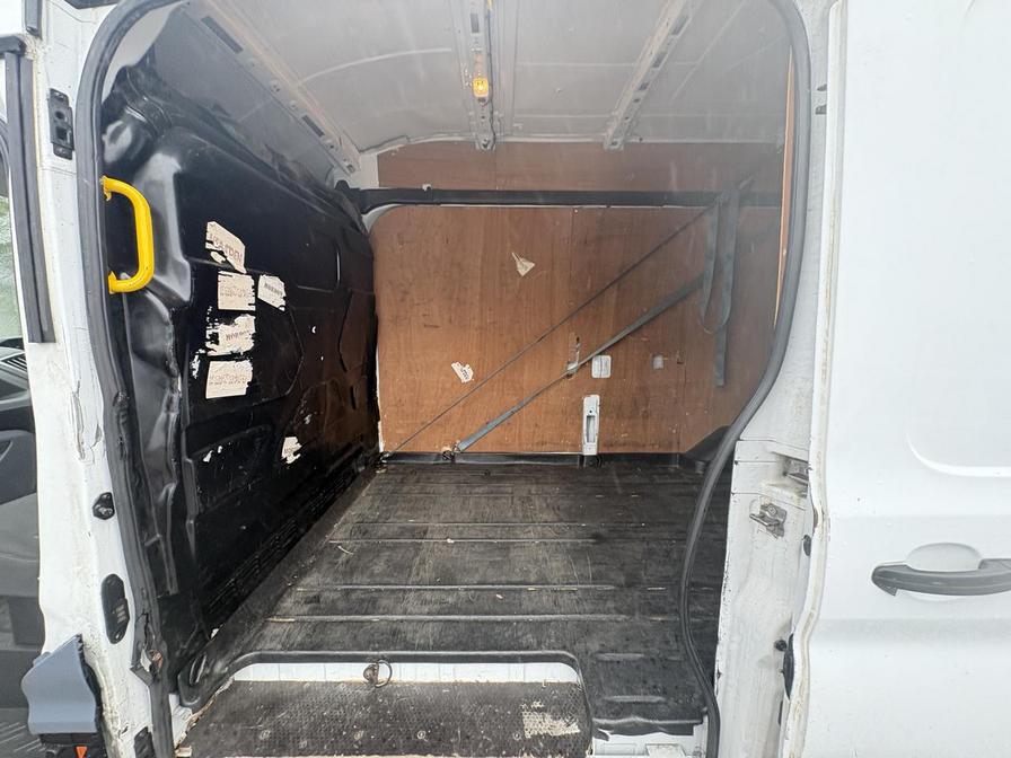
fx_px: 409
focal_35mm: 14
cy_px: 379
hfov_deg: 102.1
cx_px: 506
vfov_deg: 85.7
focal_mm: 2.22
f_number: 2.2
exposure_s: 1/63
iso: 250
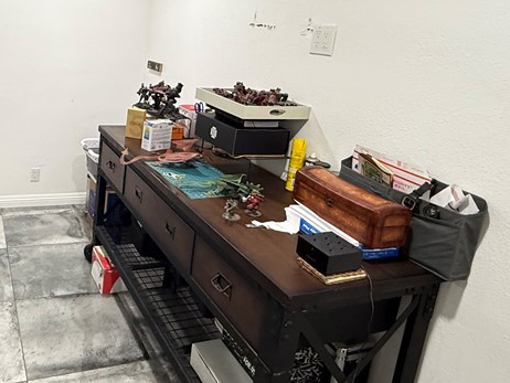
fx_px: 457
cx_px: 123
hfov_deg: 55.3
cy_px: 119
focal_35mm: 31
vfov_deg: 44.6
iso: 400
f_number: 2.2
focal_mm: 2.22
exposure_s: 1/60
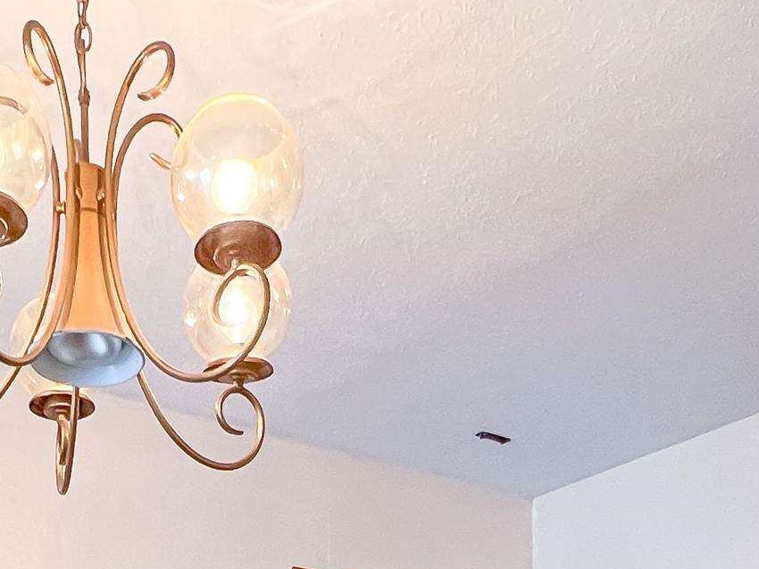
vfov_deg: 22.9
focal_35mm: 47
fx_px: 1030
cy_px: 921
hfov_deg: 39.5
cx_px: 200
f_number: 1.8
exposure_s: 1/60
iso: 250
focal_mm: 1.57
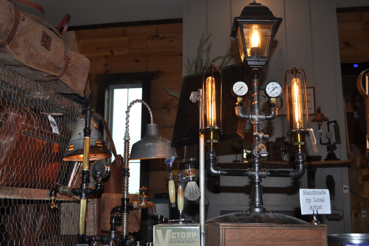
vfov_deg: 33.4
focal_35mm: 40
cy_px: 123
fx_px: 410
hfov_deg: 48.5
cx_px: 187
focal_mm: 26
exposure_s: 1/60
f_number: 4.2
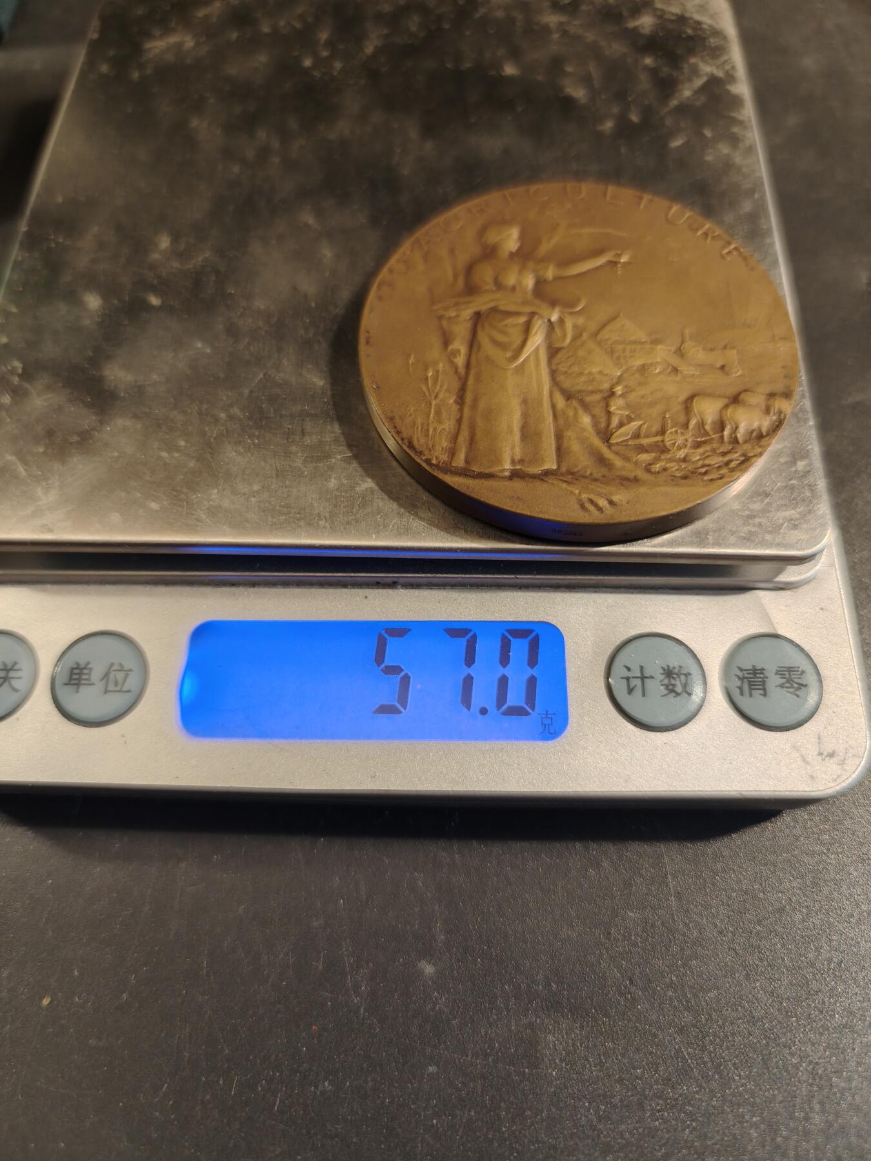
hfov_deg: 58.9
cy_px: 580
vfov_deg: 73.9
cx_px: 436
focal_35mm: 23
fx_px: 772
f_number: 1.6
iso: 320
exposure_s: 1/100
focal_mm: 6.06
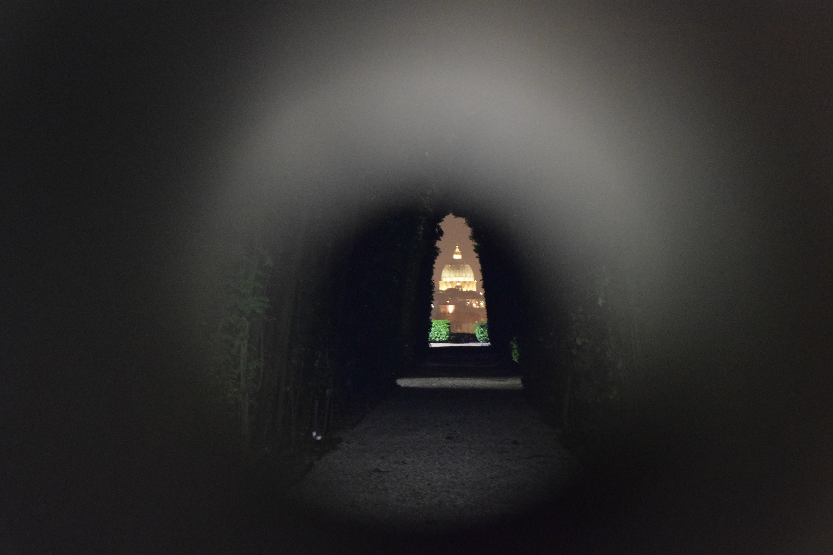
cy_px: 278
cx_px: 416
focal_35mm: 82
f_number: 5.6
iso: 6400
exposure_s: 1/3
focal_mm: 55
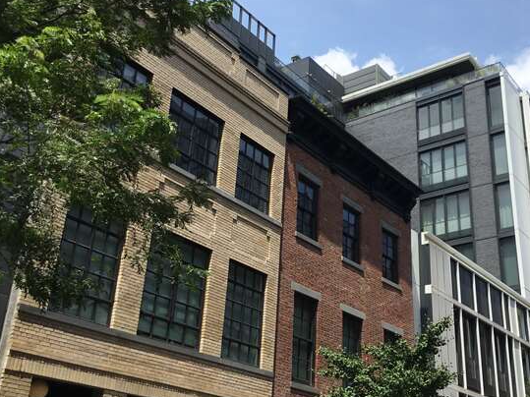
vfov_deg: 31.5
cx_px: 343
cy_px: 194
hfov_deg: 40.8
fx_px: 704
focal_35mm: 46
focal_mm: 3.3
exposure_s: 1/1812
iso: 25
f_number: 2.4
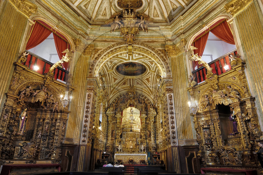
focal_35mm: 21
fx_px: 153
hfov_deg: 81.3
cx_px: 132
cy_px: 88
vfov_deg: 59.3
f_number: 8
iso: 100
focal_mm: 14
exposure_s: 1.3
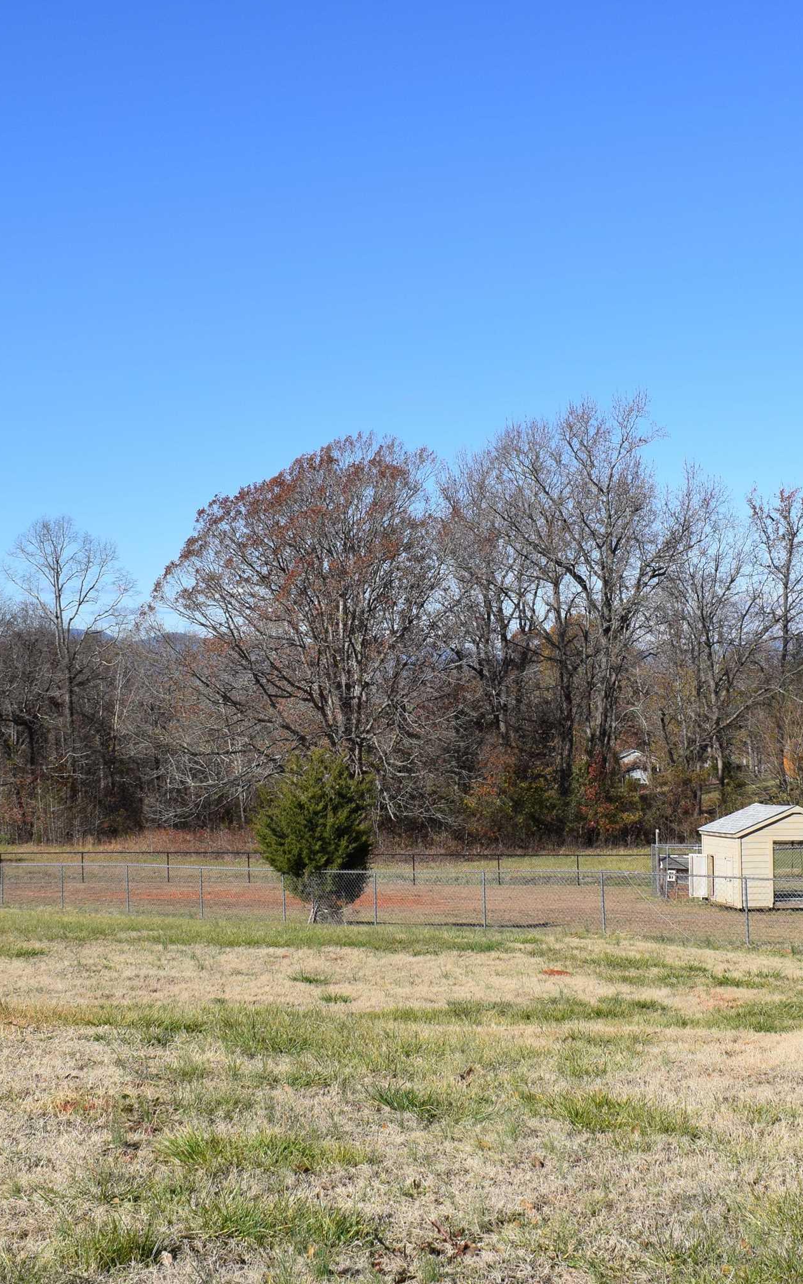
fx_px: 1708
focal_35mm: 49
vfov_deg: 41.2
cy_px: 635
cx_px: 494
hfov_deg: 26.4
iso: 200
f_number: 10
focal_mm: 21
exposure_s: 1/400
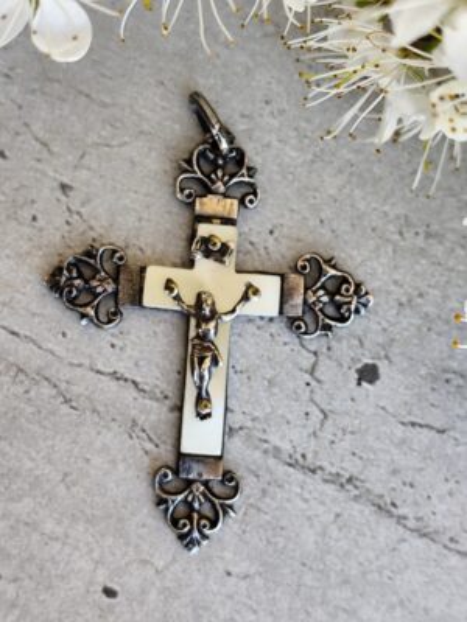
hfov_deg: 15.9
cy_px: 311
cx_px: 234
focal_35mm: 93
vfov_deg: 21.1
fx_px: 1673
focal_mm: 6.19
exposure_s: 1/100
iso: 125
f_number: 1.65
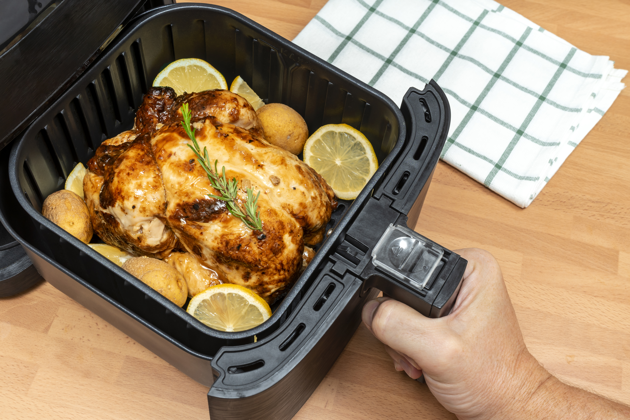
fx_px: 700
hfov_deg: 48.5
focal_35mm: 40
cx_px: 315
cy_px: 210
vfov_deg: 33.4
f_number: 13
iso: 100
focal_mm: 40
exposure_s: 1/250
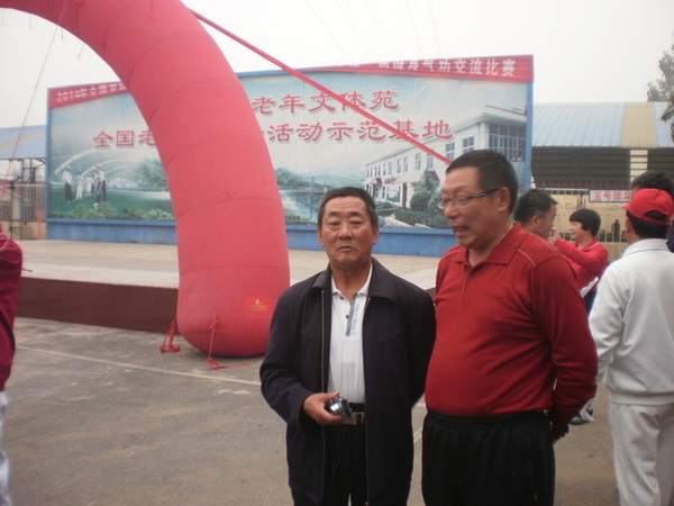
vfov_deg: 39.7
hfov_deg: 51.4
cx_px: 337
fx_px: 701
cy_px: 253
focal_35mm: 36
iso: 100
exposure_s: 1/60
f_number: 3.1
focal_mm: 6.3
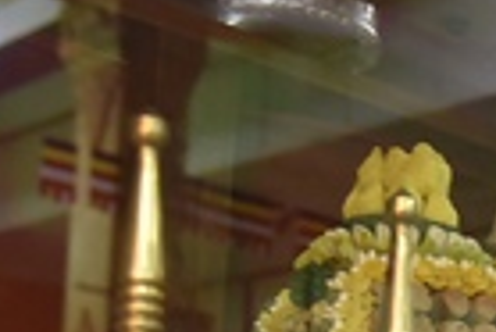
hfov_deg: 16.9
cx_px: 692
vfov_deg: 11.6
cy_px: 534
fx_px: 1545
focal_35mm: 112
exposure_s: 1/25
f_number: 4
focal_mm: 24
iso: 1250
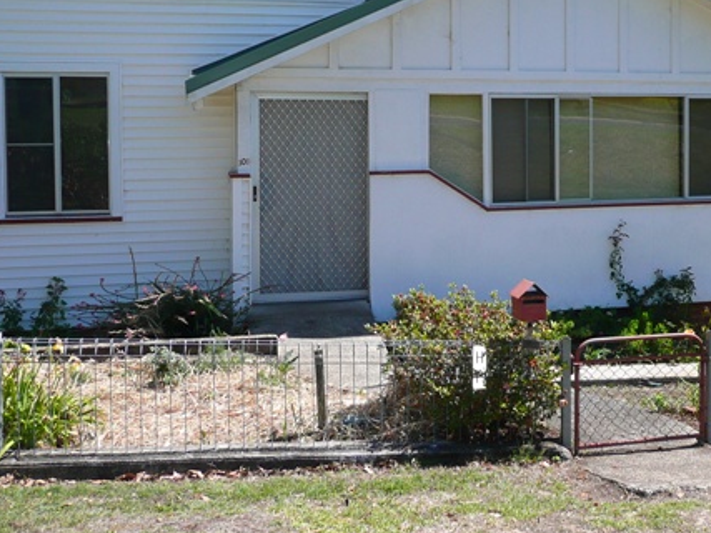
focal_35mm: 42
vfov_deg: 34.0
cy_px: 170
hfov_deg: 44.1
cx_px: 483
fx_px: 862
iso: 100
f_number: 3.3
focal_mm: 4.6
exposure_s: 1/640
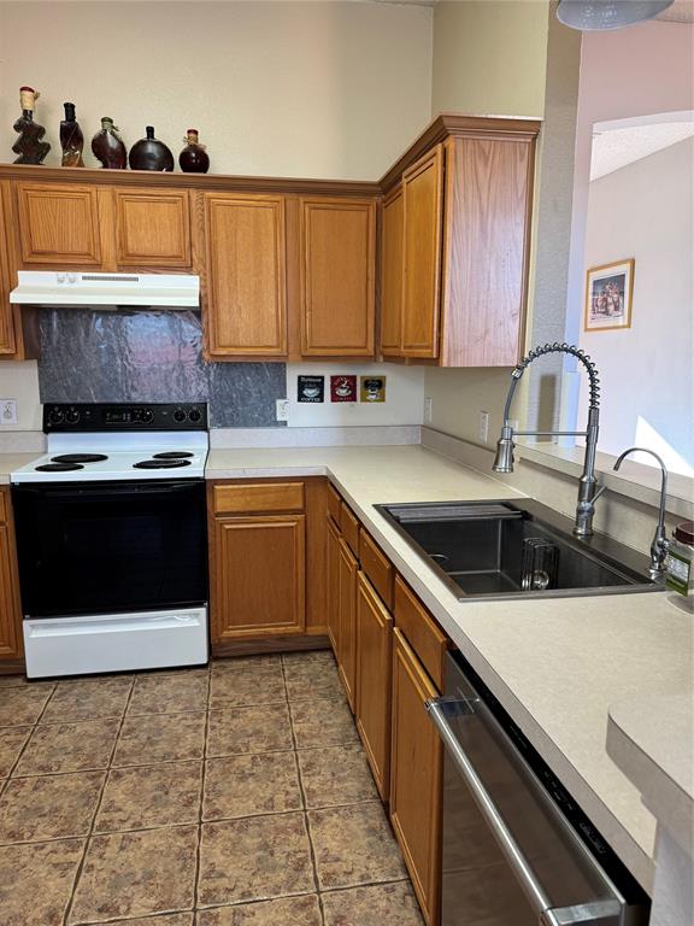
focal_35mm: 24
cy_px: 463
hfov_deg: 56.8
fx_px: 642
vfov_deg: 71.6
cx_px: 347
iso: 125
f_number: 1.78
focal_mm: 6.76
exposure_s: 1/60
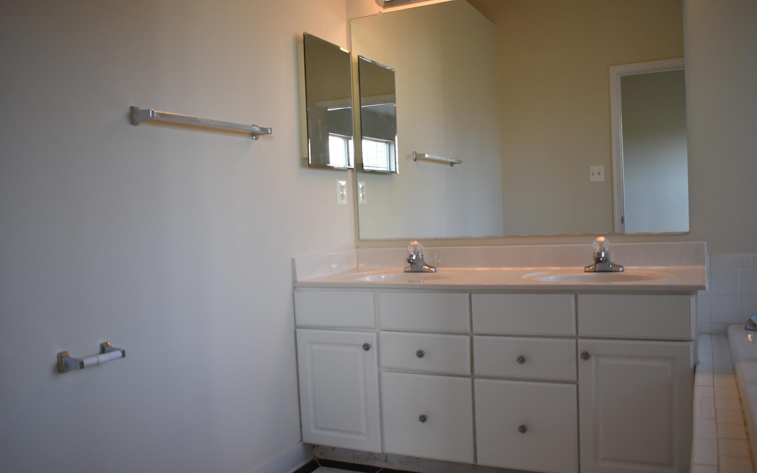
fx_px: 639
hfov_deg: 61.2
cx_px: 380
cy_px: 252
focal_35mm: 31
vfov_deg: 40.6
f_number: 3.8
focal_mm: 20
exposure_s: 1/80
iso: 320
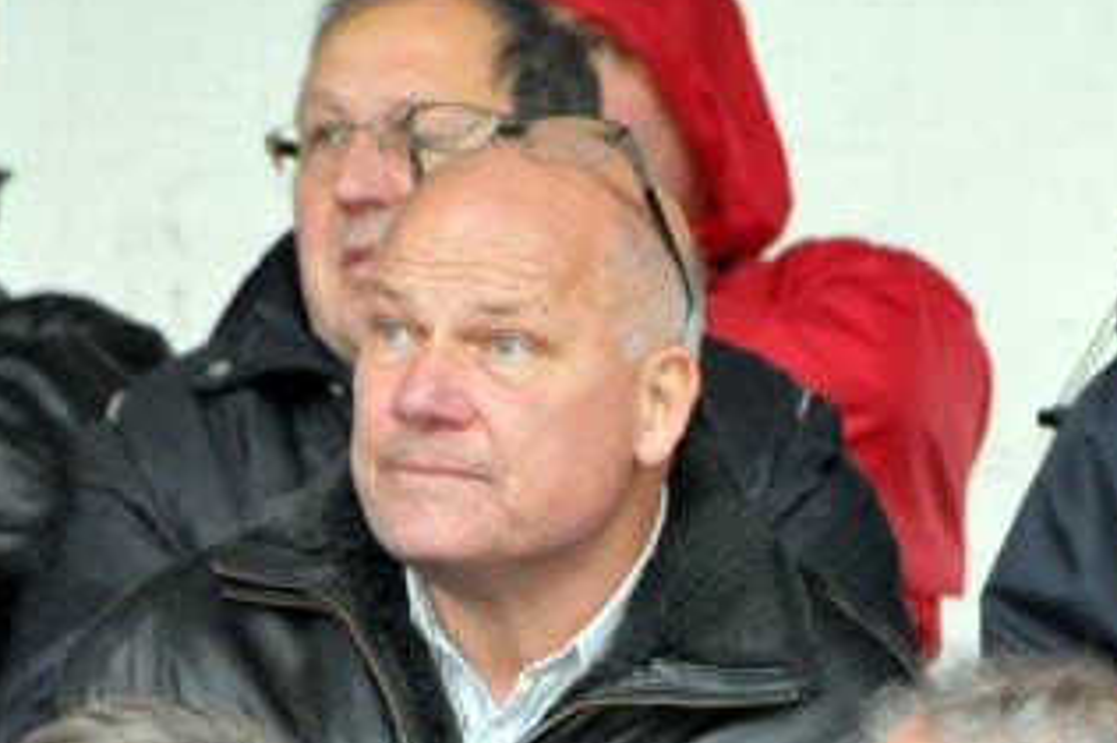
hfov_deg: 3.7
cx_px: 824
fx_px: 17512
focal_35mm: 565
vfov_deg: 2.4
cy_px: 801
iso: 3200
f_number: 7.1
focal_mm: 170
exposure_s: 1/100
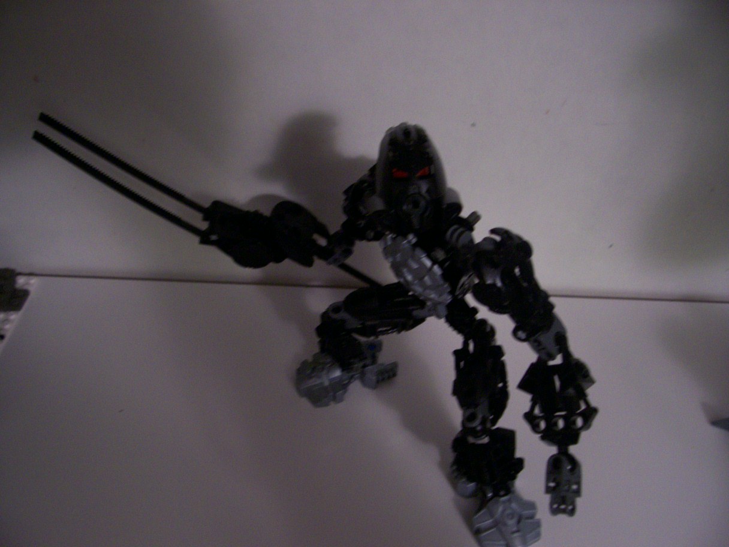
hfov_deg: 54.0
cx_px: 364
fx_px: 716
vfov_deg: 41.8
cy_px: 274
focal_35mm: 34
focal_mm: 5.6
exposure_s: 1/8
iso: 160
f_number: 2.7
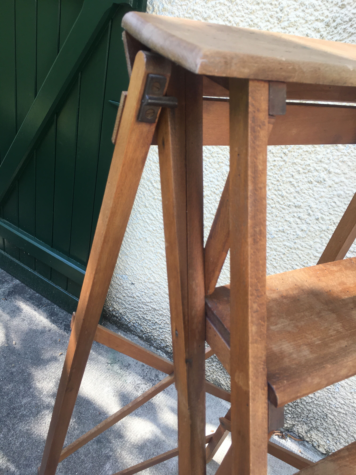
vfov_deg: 61.7
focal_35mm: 29
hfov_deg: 48.2
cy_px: 238
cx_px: 178
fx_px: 398
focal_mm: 4.15
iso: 32
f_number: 2.2
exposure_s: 1/100
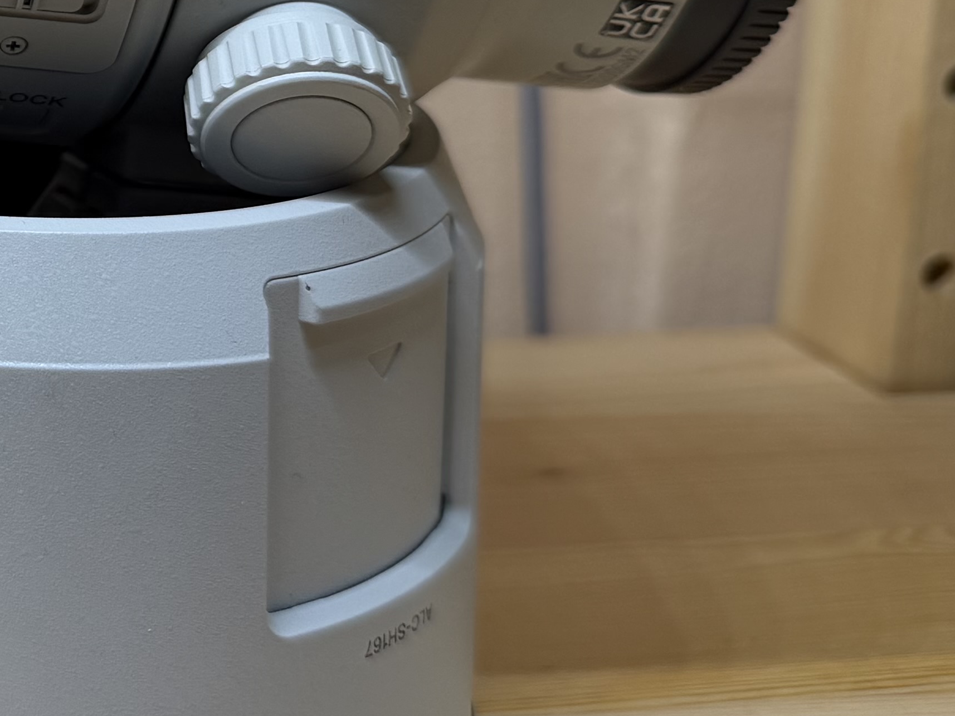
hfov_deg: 21.2
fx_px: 2207
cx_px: -411
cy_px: -88
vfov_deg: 17.7
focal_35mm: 80
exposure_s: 1/121
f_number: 1.78
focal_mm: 6.76
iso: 64
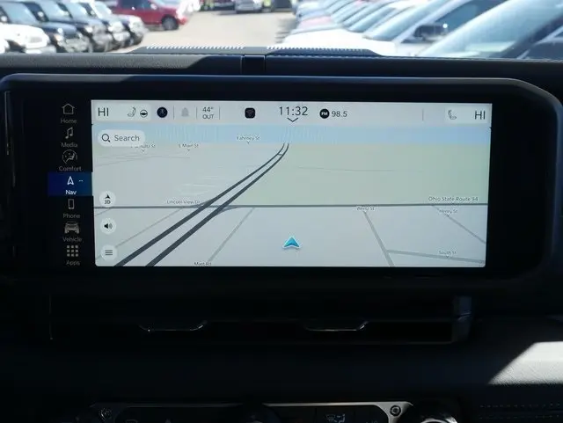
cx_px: 282
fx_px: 619
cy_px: 212
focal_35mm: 38
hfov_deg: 48.9
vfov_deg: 37.8
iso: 250
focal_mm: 19
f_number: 8
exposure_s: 1/60
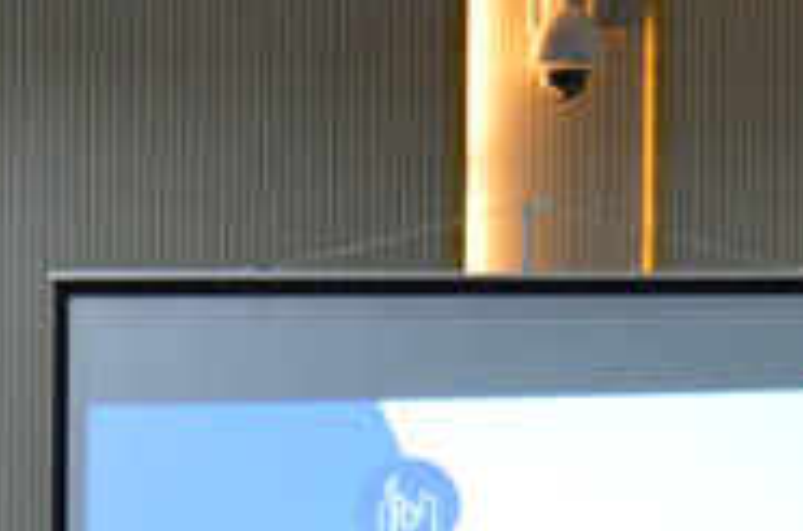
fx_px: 4164
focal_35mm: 187
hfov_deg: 10.3
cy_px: 853
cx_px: -721
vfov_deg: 7.2
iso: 1400
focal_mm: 29
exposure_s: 1/60
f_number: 4.2
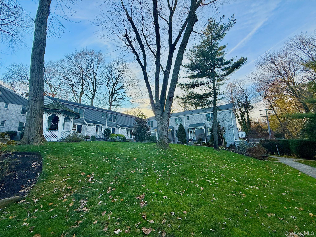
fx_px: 128
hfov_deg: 102.1
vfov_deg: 85.7
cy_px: 118
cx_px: 158
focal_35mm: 14
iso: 50
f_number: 2.2
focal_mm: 2.22
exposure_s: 1/535
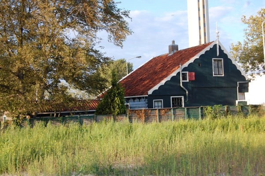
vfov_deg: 22.6
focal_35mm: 60
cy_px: 88
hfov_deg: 33.4
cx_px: 132
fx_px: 441
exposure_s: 1/200
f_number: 7.1
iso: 200
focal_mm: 40
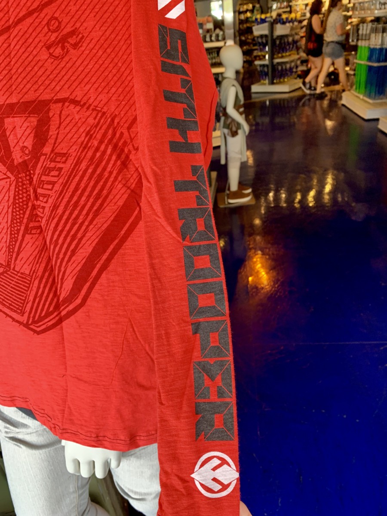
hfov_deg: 53.1
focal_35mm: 26
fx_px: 388
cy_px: 258
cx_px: 194
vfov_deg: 67.3
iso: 100
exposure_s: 1/60
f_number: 1.8
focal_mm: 4.25
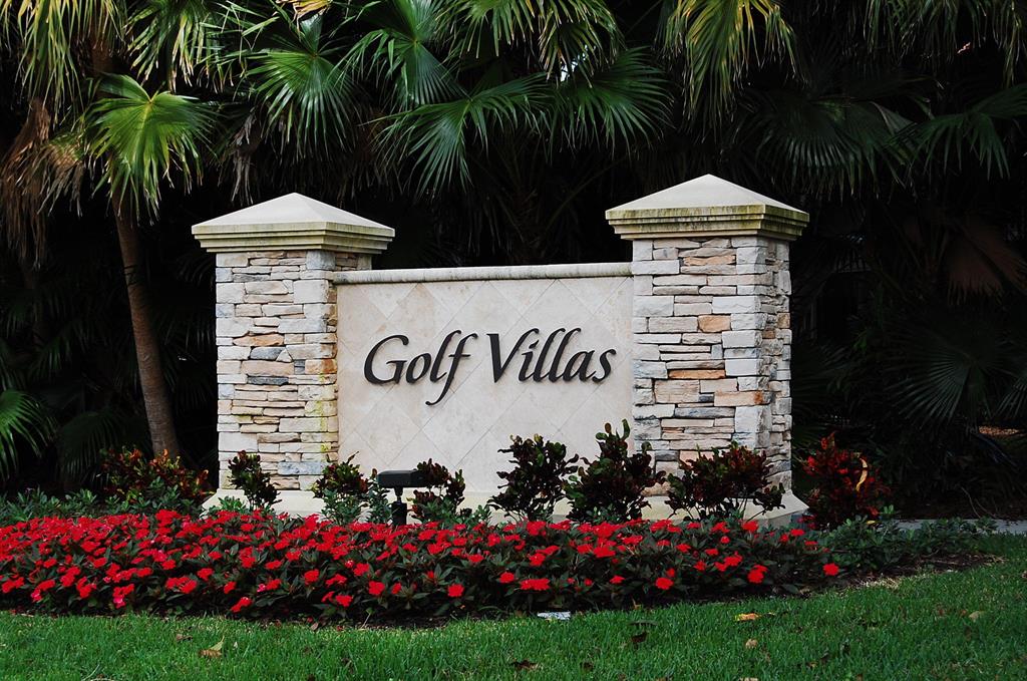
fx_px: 2050
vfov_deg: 18.9
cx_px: 514
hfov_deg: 28.1
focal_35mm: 72
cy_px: 340
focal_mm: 48
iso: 400
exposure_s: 1/320
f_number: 9
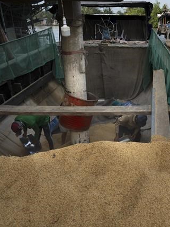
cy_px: 114
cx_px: 143
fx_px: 229
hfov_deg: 38.7
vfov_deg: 52.6
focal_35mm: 35
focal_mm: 24
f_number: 3.5
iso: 250
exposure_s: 1/1000
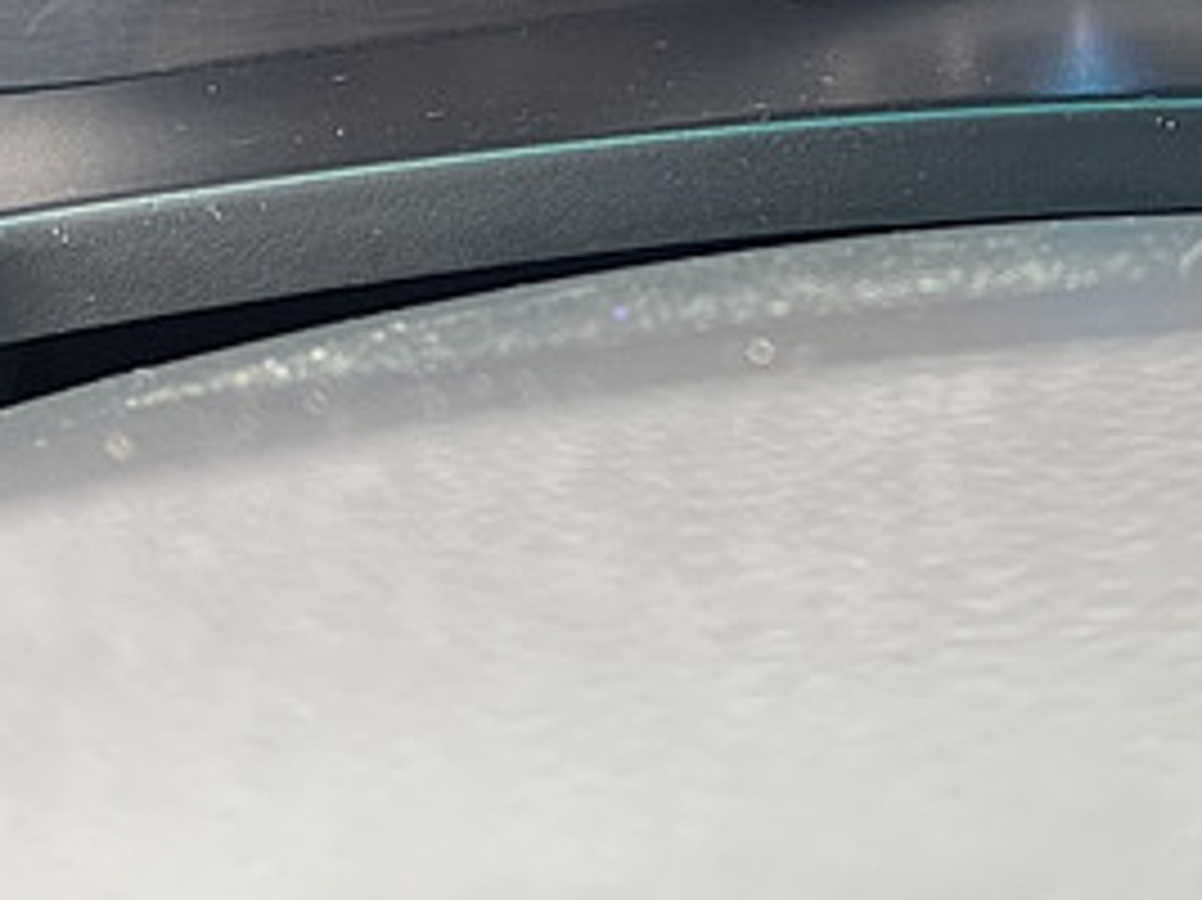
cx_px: 1134
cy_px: -526
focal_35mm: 96
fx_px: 3332
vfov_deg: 14.2
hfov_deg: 20.0
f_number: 1.6
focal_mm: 5.1
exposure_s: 1/90
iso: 125
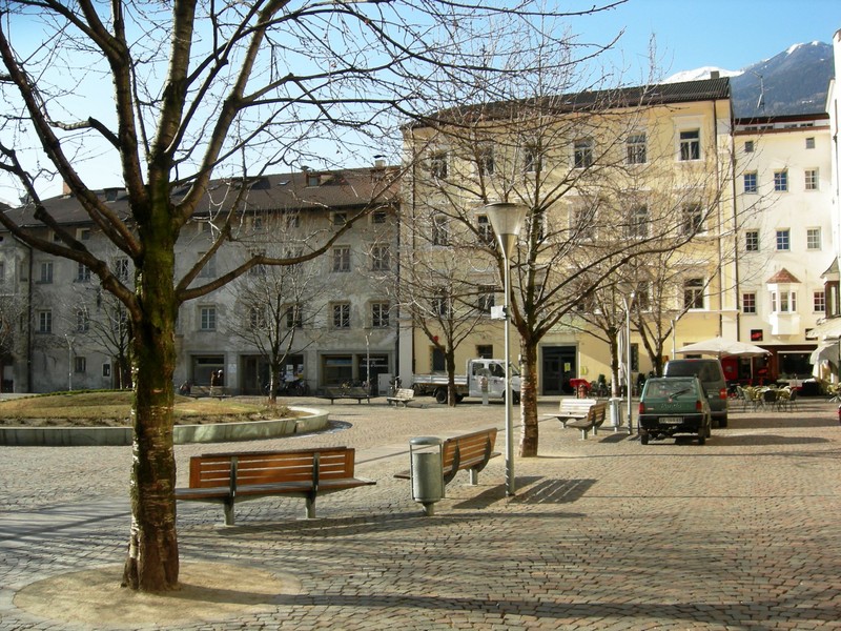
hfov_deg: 51.4
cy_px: 316
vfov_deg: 39.7
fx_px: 875
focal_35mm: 36
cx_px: 420
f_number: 5.4
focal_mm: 7.5
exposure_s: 1/241
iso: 64
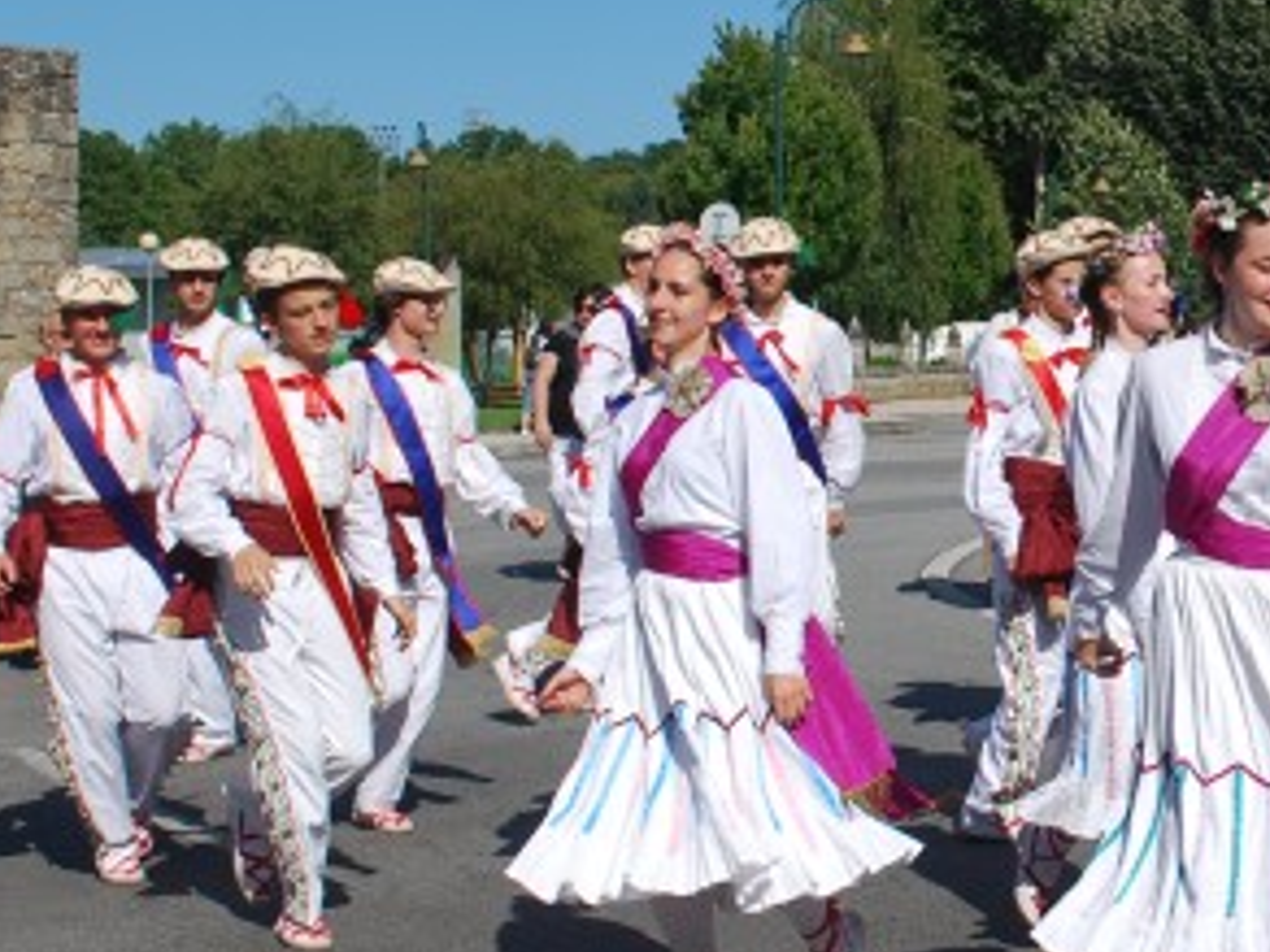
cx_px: 1174
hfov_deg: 21.9
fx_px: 3192
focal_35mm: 87
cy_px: 341
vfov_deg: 16.9
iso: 100
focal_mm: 22
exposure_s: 1/320
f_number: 9
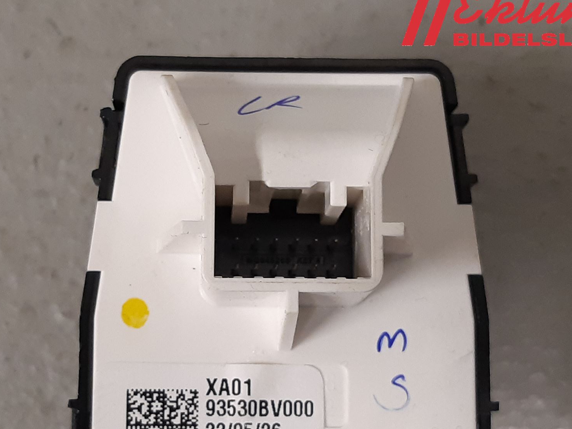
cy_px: 277
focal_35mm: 36
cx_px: 243
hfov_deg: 51.2
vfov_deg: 39.3
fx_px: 595
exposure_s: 1/50
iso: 160
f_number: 1.7
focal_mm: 3.93
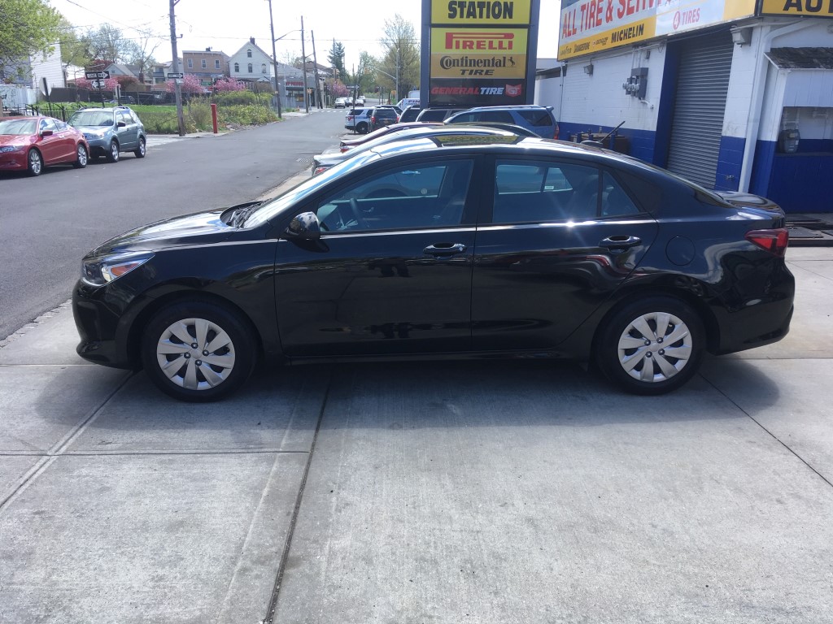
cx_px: 416
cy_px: 312
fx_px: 698
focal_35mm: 29
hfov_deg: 61.7
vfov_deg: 48.2
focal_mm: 4.15
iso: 25
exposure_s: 1/427
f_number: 2.2
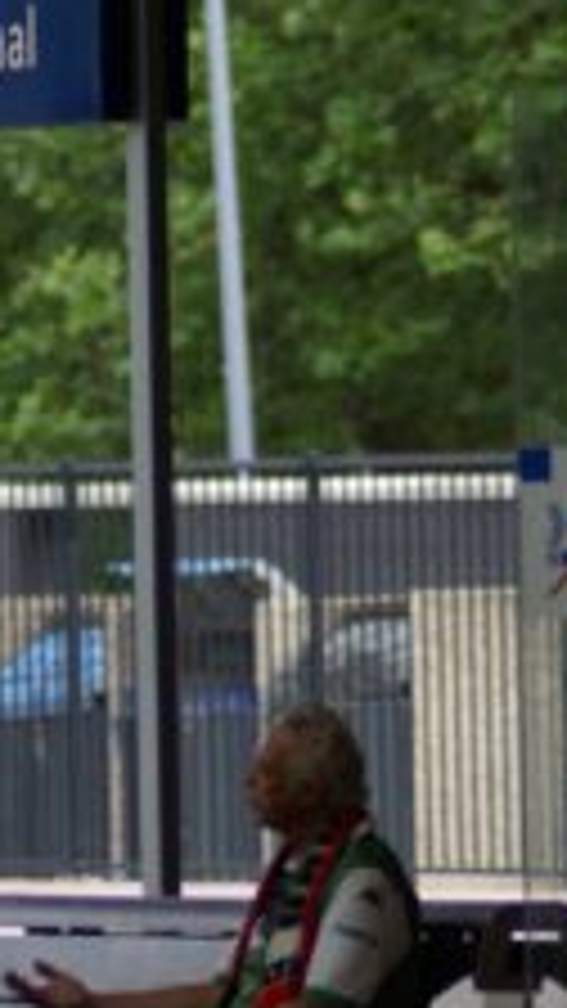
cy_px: 670
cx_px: 108
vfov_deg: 2.6
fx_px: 22559
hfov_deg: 1.4
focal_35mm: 844
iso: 160
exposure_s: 1/320
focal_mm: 200
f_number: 4.5
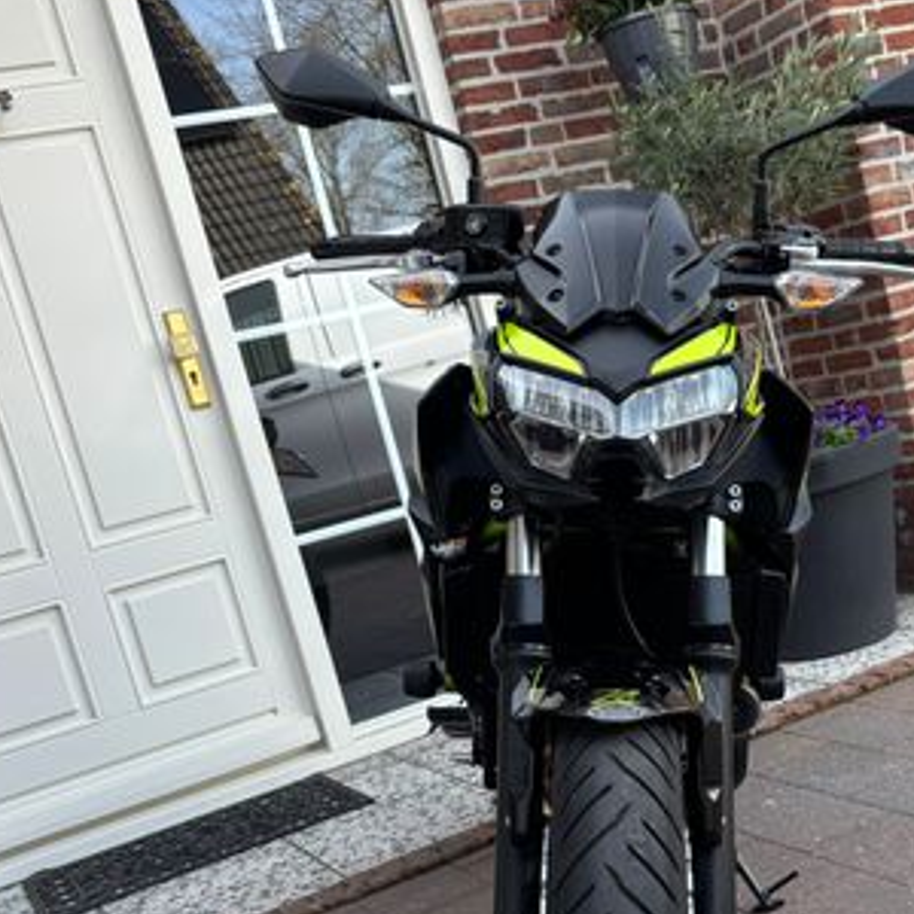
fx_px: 1464
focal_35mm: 49
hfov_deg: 34.2
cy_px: 643
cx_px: 640
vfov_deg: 34.2
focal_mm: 5.96
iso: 50
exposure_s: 1/339
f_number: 1.6
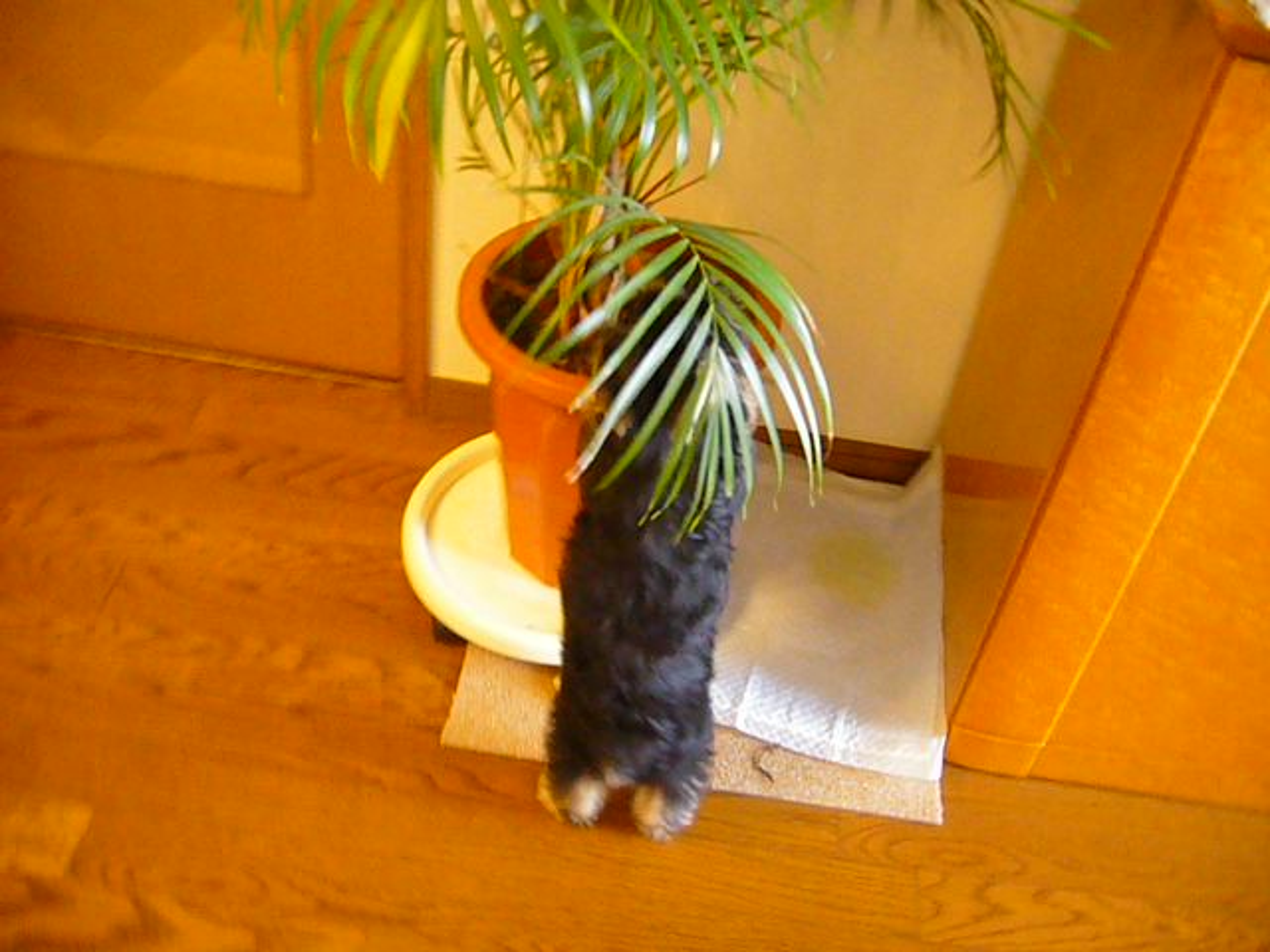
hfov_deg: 52.6
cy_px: 476
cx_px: 635
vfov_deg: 40.7
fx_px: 1284
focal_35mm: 35
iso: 160
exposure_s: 1/15
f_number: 2.8
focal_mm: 5.8
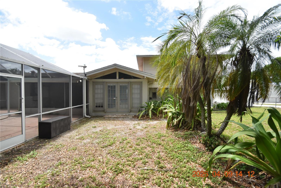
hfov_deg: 100.4
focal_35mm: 15
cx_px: 140
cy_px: 94
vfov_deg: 77.3
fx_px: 117
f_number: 3.5
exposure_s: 1/4000
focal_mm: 10
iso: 800
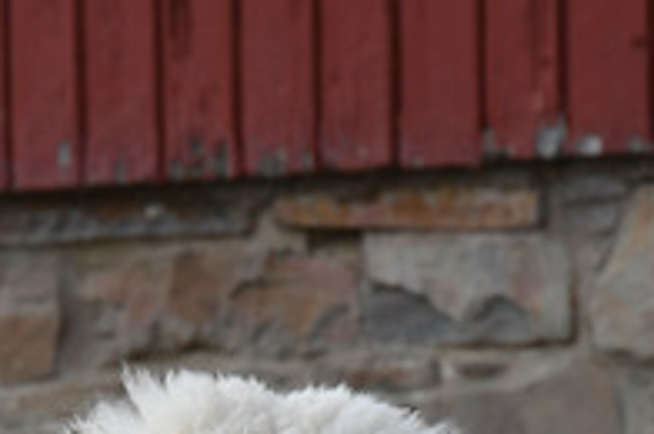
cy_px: 561
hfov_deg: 6.4
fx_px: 5840
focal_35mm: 322
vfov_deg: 4.2
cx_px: 330
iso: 640
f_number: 5.6
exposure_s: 1/1000
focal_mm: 70
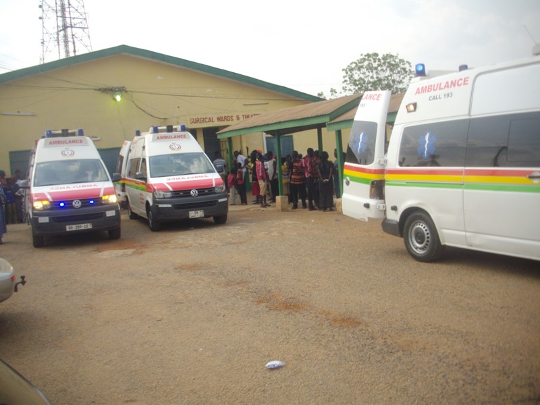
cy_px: 202
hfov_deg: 50.1
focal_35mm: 37
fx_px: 577
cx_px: 270
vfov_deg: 38.7
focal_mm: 6.2
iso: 100
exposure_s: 1/160
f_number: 5.6
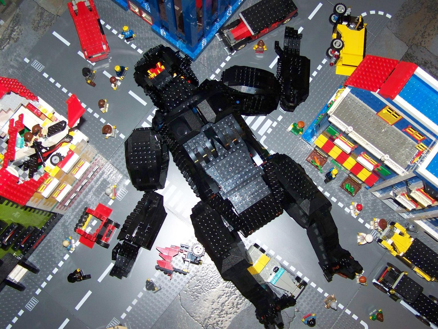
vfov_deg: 29.7
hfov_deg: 38.9
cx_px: 219
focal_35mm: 49
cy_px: 164
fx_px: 620
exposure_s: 1/30
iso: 200
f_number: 2.8
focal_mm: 8.1
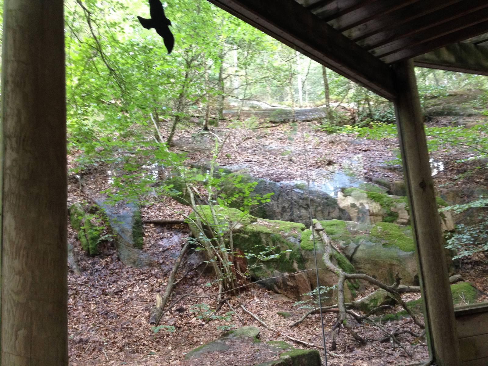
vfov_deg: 40.7
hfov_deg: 52.6
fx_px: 493
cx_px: 244
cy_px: 183
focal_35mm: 35
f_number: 2.4
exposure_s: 1/20
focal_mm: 4.28
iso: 160
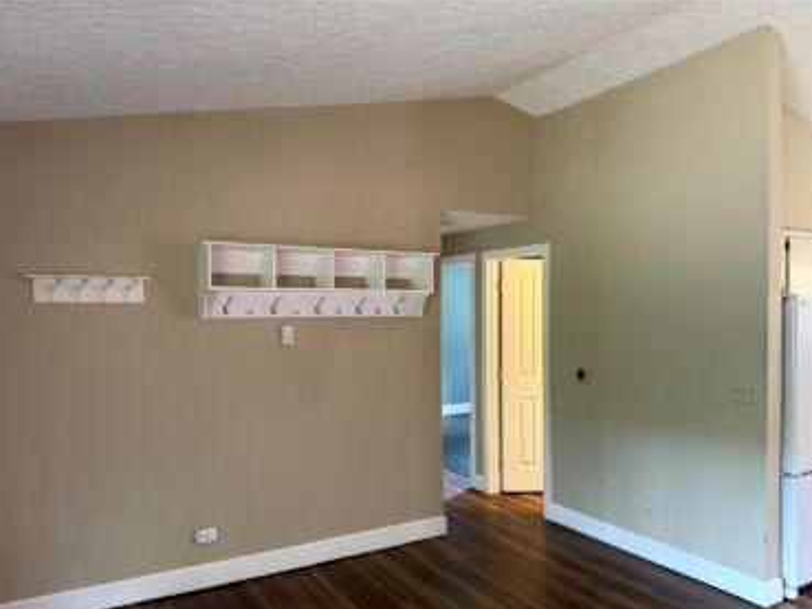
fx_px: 610
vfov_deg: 53.0
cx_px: 387
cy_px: 328
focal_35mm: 26
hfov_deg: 67.3
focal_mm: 6.76
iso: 400
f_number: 1.78
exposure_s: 1/60
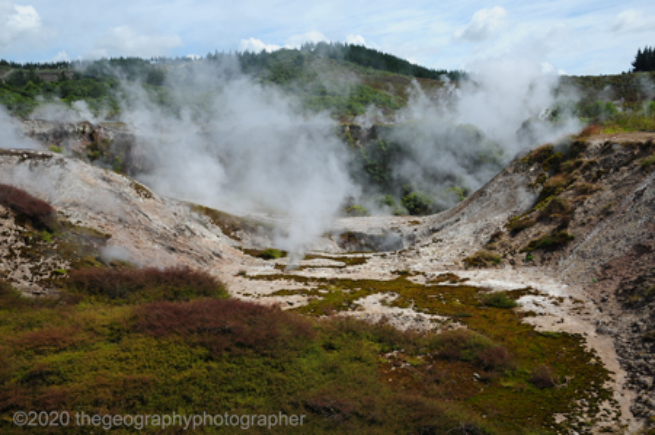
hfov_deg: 51.3
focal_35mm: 38
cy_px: 218
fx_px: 682
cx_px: 328
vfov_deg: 35.4
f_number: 11
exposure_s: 1/160
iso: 320
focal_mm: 25
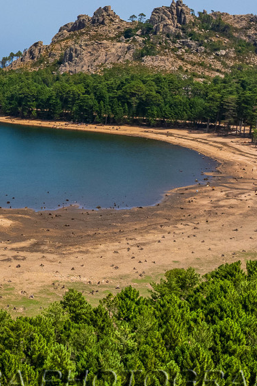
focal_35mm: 62
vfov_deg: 32.3
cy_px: 221
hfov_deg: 20.9
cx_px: -20
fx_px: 665
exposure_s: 1/2000
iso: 110
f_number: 2.8
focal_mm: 8.4
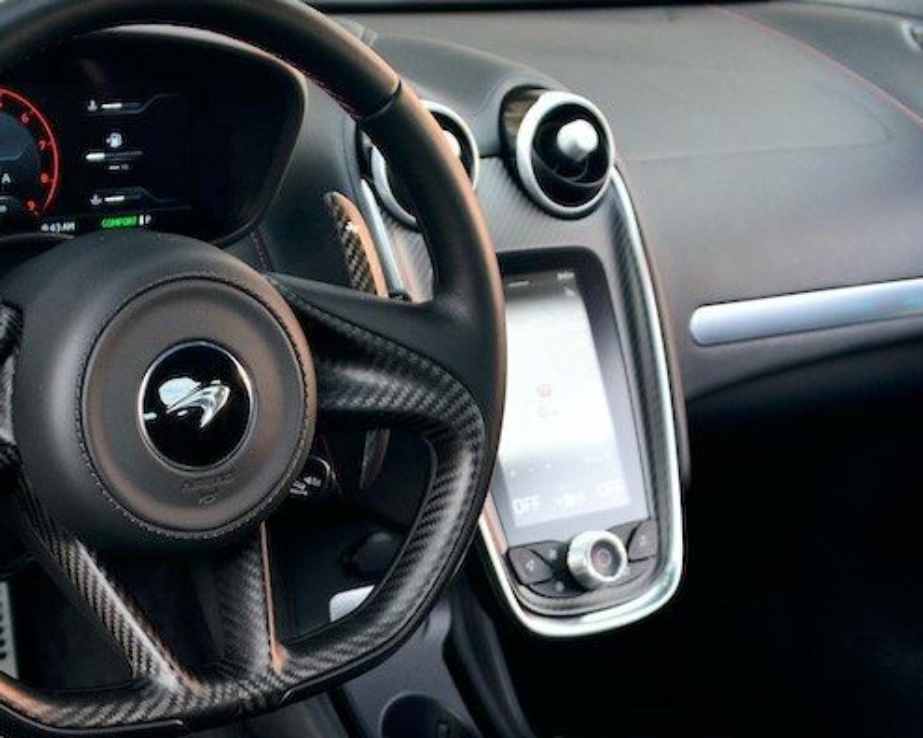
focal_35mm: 68
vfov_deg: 21.8
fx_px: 1858
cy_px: 699
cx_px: 360
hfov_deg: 27.8
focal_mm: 28
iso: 500
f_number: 3.5
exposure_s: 1/160
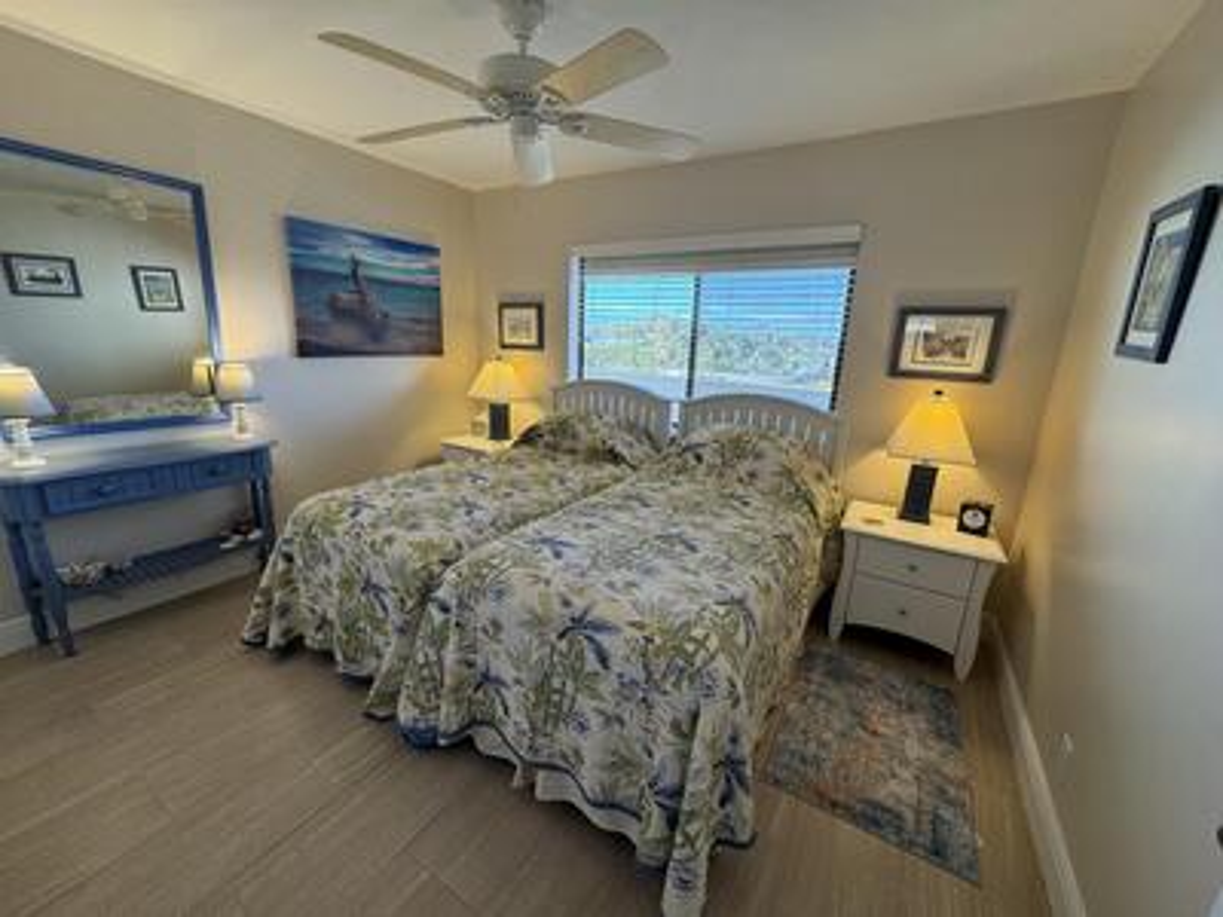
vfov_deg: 85.7
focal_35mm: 14
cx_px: 612
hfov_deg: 102.1
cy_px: 458
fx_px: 495
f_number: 2.2
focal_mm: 2.22
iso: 100
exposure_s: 1/120
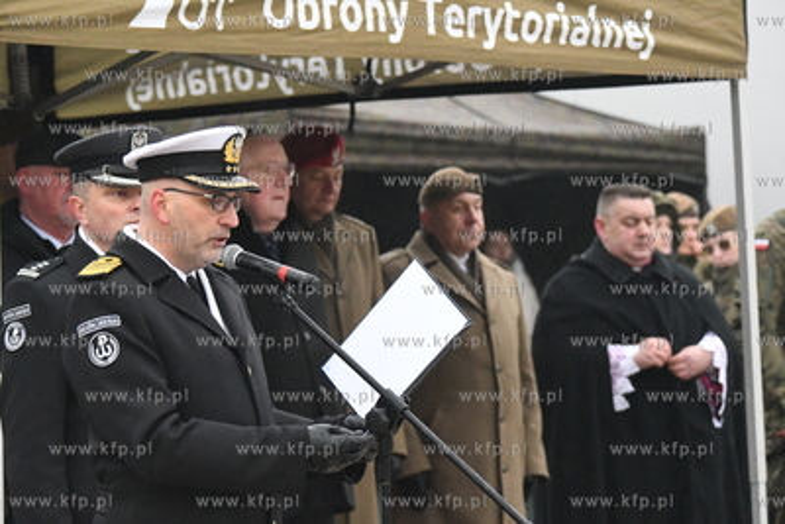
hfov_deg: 9.8
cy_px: 262
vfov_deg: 6.5
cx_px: 392
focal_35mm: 210
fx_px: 4581
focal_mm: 140
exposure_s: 1/3200
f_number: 5.6
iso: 12800
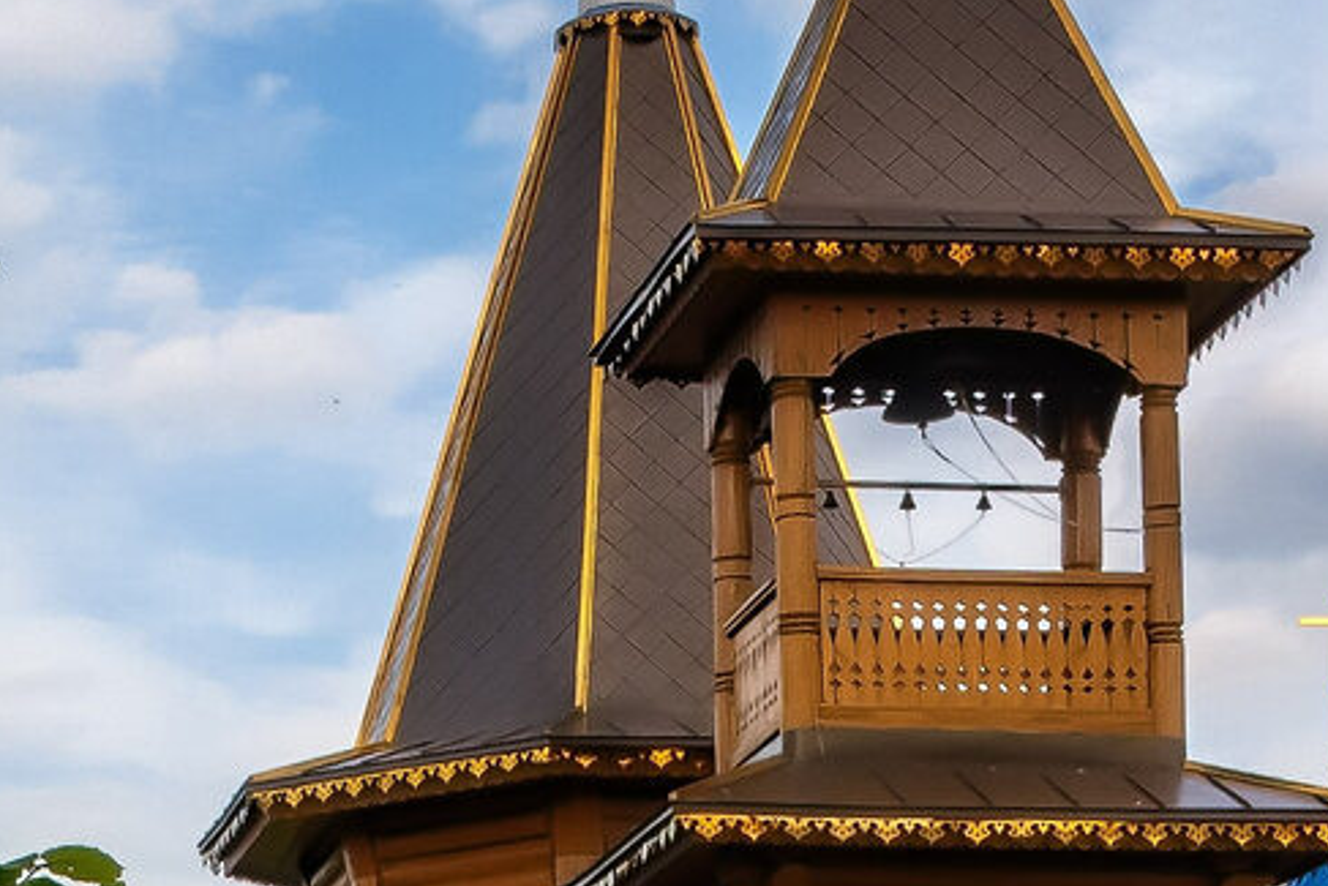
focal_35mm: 145
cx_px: 963
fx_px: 5350
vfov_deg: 9.4
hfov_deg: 14.1
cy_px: 981
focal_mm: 21
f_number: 11
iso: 560
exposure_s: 1/500
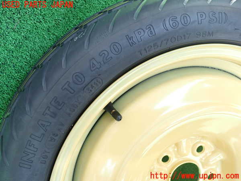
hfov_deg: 56.8
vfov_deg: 44.2
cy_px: 90
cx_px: 120
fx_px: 223
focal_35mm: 32
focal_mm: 5.79
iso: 250
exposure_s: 1/125
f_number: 2.4
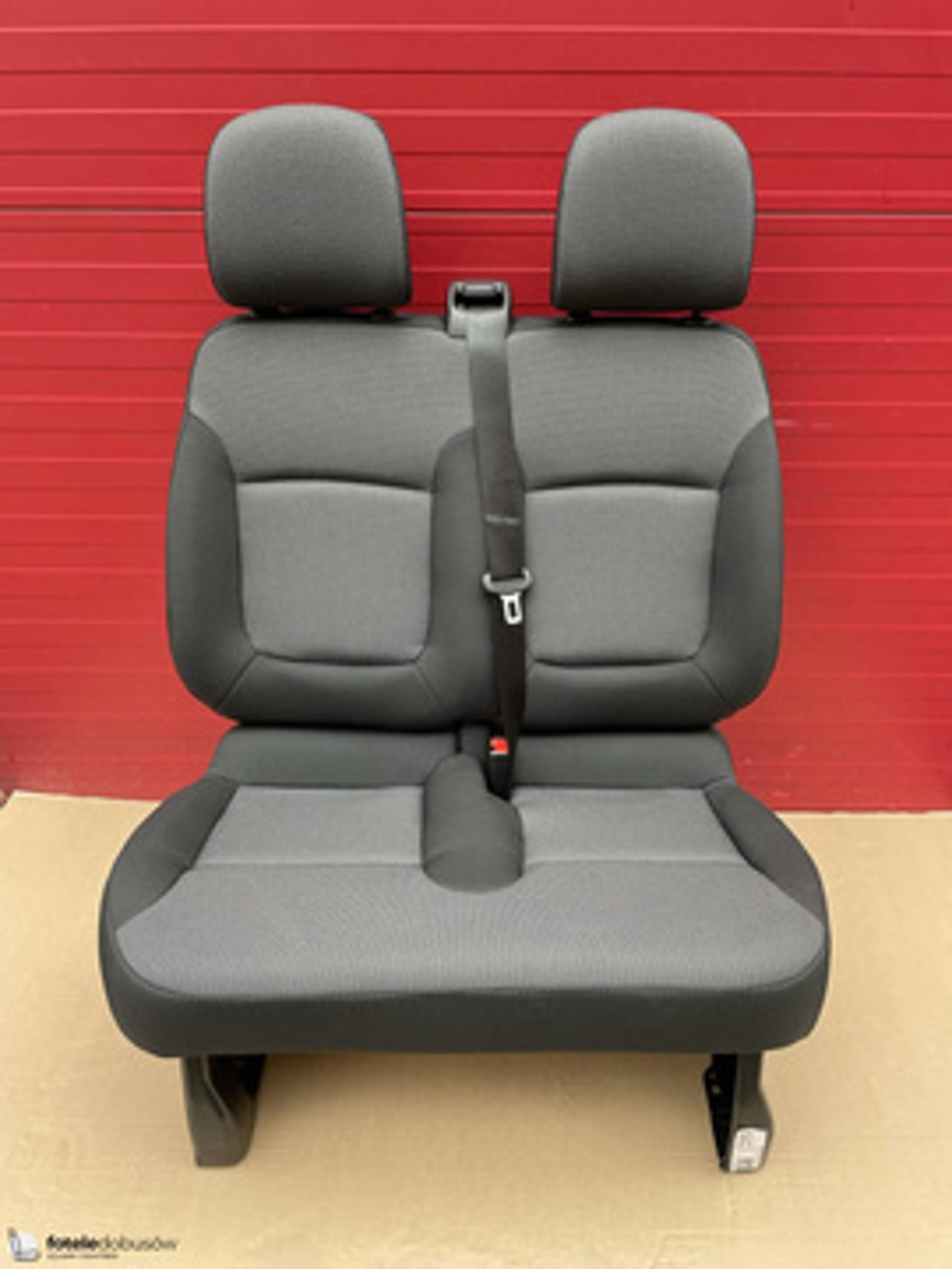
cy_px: 634
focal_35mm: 26
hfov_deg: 53.1
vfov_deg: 67.3
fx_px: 953
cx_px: 476
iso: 100
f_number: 1.6
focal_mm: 4.2
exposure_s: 1/121
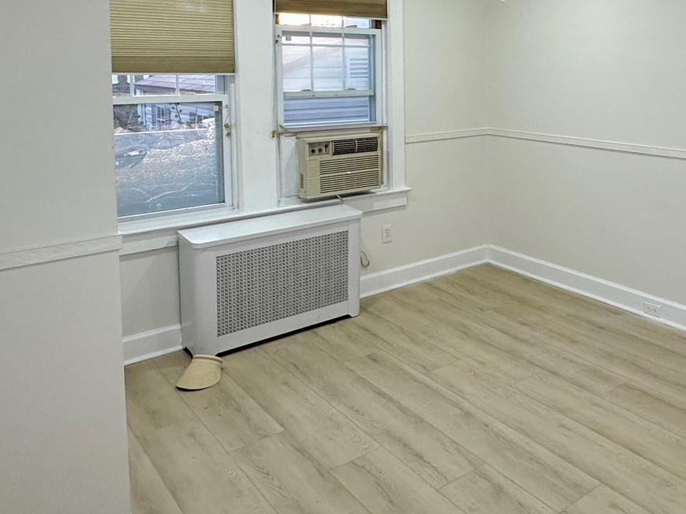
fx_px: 654
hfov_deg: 52.4
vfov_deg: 41.4
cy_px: 114
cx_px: 530
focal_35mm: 33
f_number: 2.2
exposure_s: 1/120
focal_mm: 2.22
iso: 160
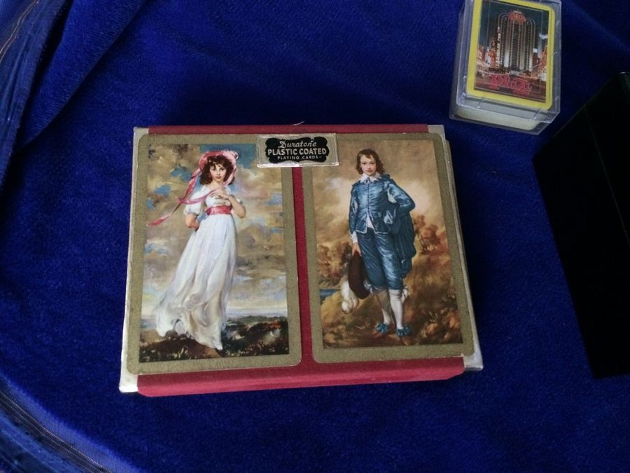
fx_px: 546
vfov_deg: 46.8
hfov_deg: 60.0
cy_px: 236
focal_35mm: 30
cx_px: 315
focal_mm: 4.12
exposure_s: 1/15
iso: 400
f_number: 2.2
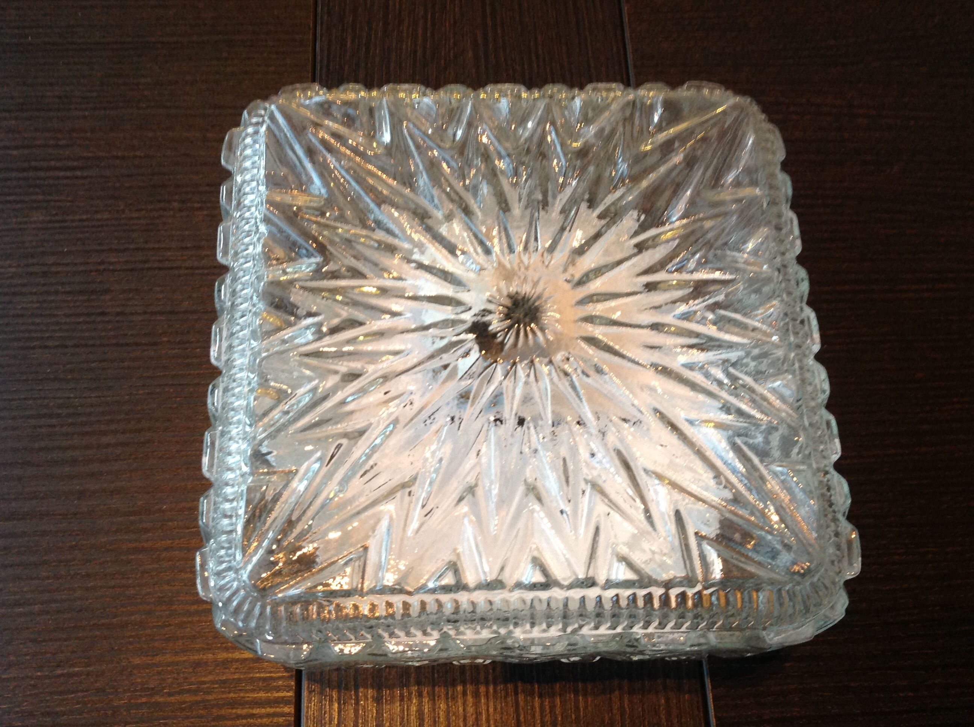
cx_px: 487
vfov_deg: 40.6
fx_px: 983
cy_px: 364
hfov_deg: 52.7
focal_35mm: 35
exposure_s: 1/15
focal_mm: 4.28
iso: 160
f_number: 2.4
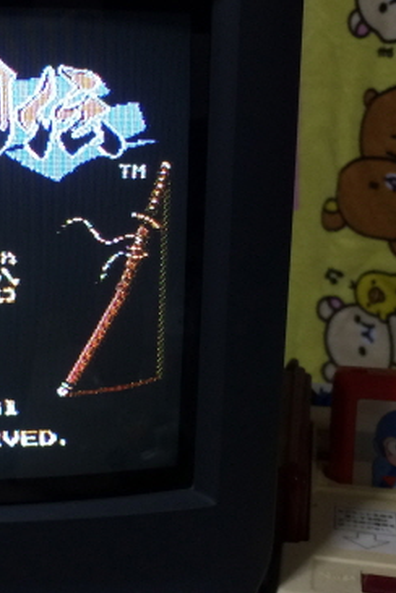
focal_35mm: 66
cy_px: 301
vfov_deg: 30.5
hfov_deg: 20.3
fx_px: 1089
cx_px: 49
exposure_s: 1/30
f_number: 2.2
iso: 50
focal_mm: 4.15
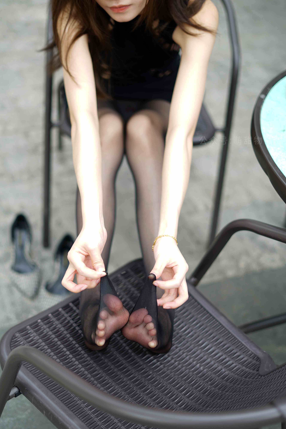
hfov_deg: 25.5
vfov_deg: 37.5
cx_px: 135
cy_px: 225
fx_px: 631
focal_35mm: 53
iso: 64
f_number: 1.8
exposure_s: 1/125
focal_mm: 50
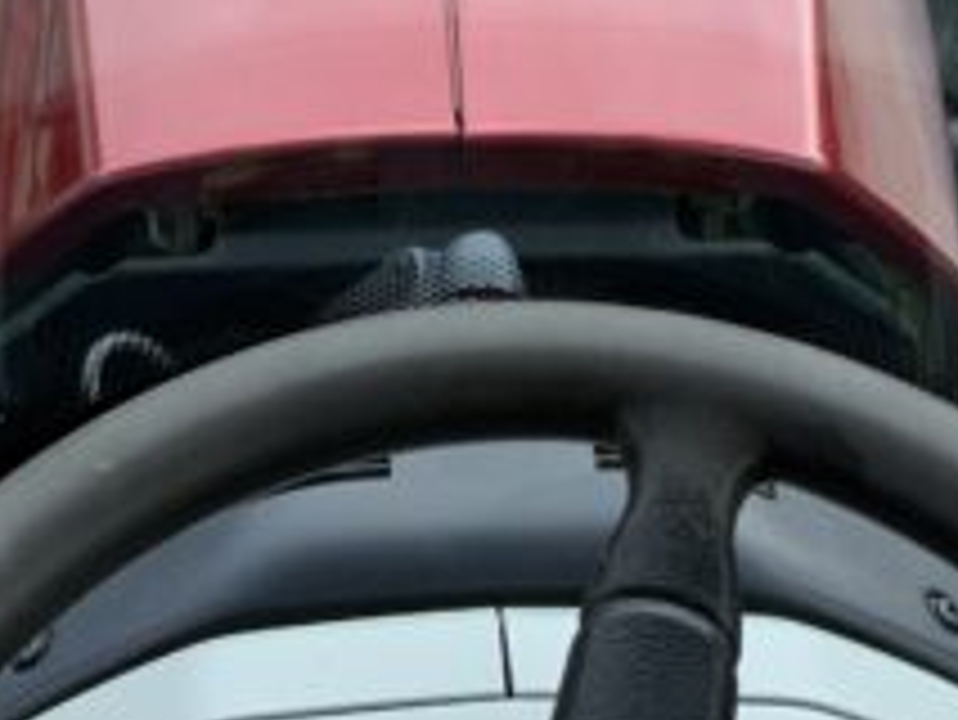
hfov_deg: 22.5
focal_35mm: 87
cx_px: 450
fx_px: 2409
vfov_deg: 15.7
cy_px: -328
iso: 20
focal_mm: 3
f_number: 1.8
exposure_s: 1/122
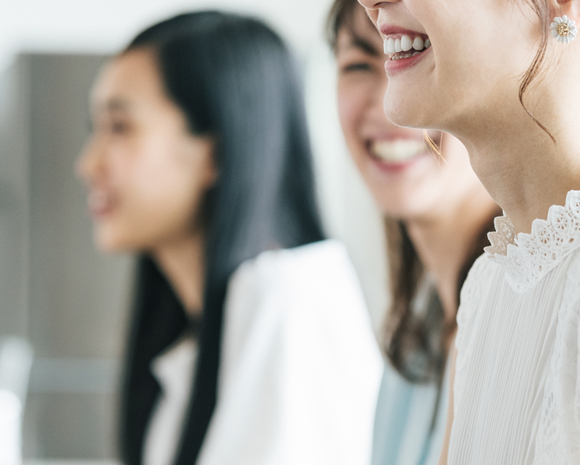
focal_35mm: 264
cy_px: 227
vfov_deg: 5.9
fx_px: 4532
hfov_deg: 7.3
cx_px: 413
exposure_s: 1/200
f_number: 2.8
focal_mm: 105
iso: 640
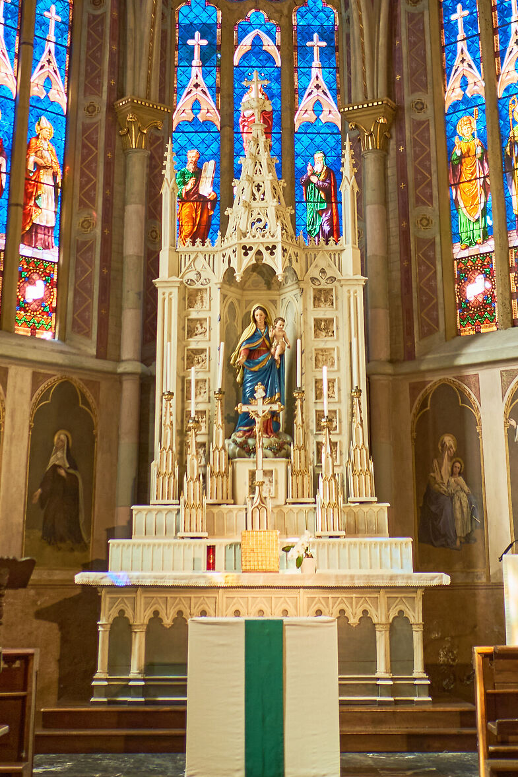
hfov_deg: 24.6
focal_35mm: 55
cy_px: 150
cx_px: 259
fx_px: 1187
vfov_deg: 35.1
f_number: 2
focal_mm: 18
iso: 320
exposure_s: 1/30
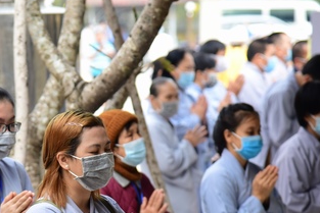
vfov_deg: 5.5
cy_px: 173
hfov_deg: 8.3
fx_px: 2214
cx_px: 68
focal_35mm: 249
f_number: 4.5
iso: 320
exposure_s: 1/100
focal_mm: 120
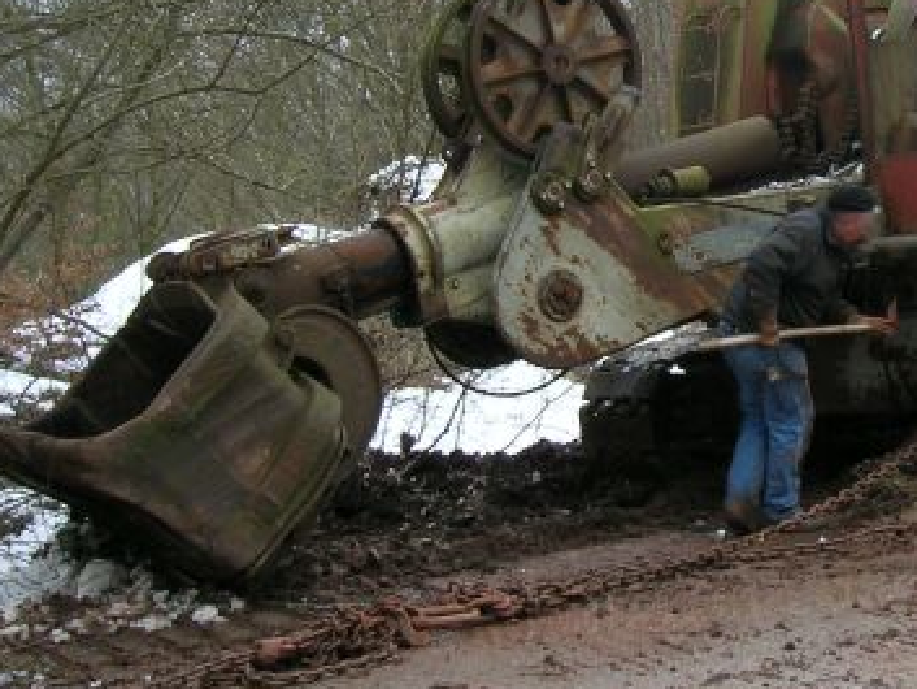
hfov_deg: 24.9
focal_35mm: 77
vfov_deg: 19.0
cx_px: 733
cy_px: 161
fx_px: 2040
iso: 50
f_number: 4.9
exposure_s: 1/23.1
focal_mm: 5.7
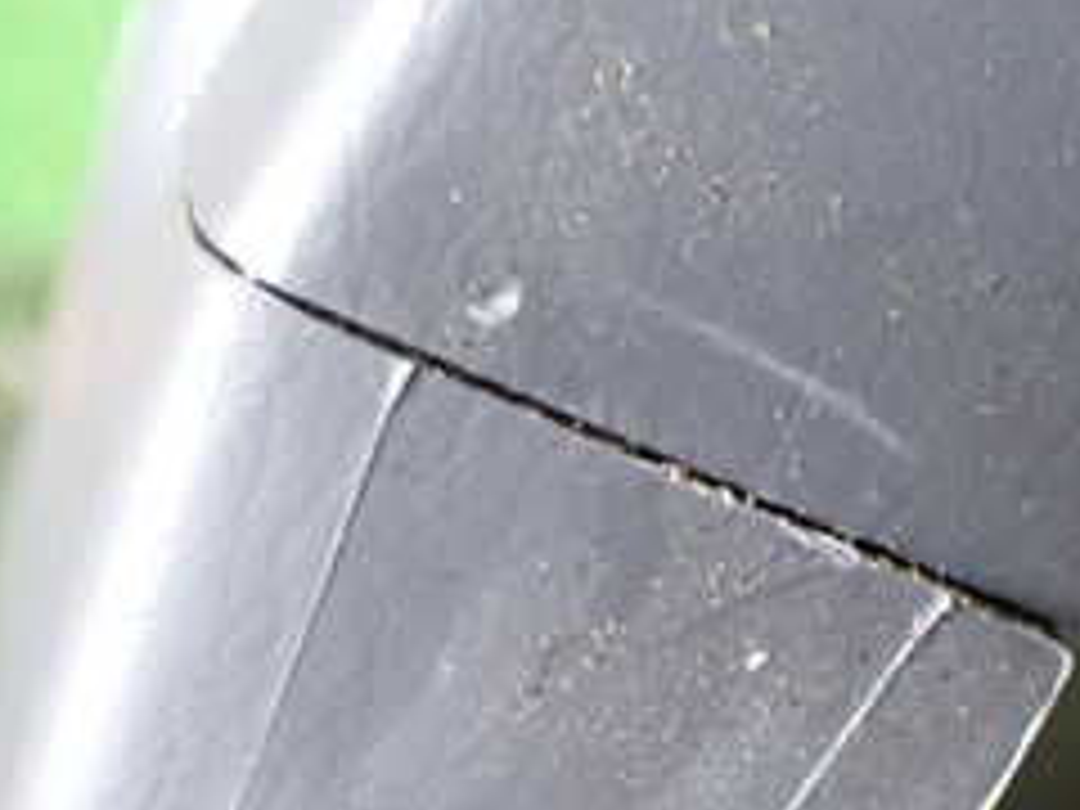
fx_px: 2340
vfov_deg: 19.5
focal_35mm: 75
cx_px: 680
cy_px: 567
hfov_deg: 25.9
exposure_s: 1/50
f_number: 2.3
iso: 800
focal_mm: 5.4
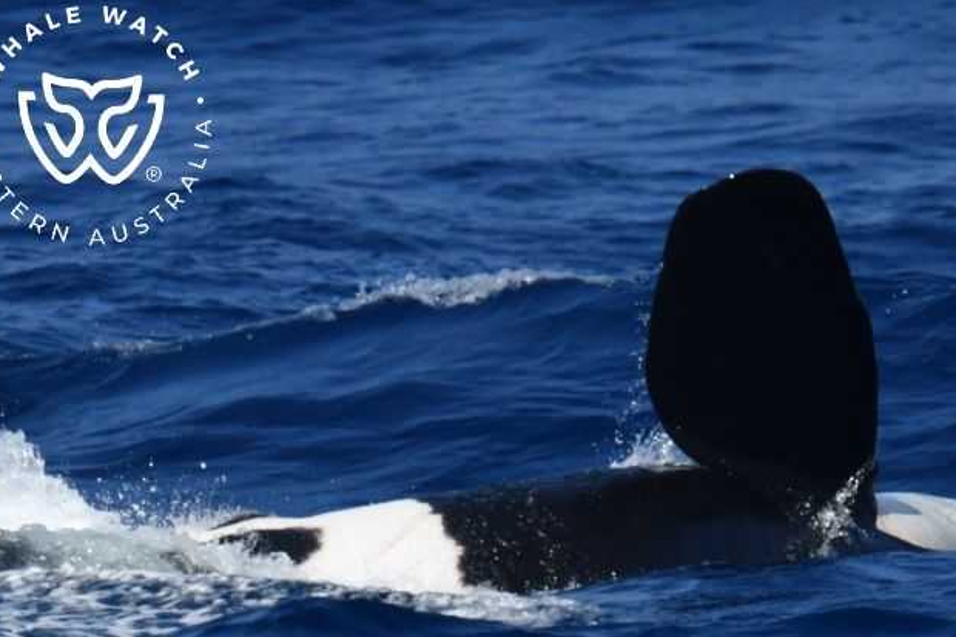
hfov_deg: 3.3
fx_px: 16433
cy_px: 408
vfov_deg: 2.2
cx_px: 577
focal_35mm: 619
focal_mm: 480
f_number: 6.3
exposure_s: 1/8000
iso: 800
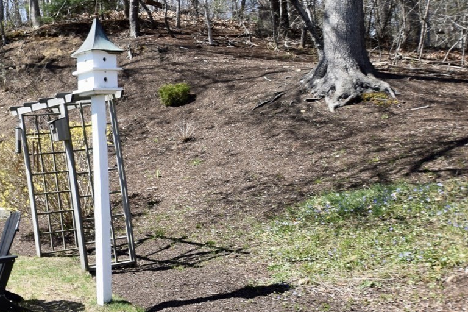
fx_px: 520
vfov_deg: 33.4
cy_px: 152
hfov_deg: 36.9
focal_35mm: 40
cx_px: -96
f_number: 8
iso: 200
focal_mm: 10
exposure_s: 1/320
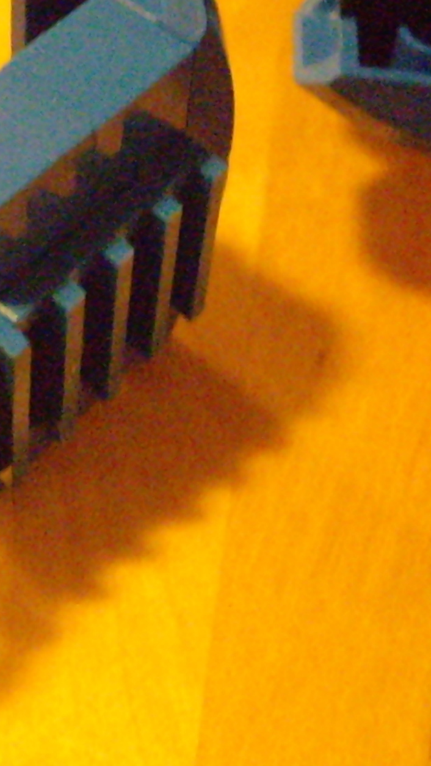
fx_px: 1544
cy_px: 352
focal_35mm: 76
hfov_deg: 15.5
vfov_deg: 27.9
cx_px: -49
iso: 1600
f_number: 2.7
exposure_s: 1/15
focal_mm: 6.2
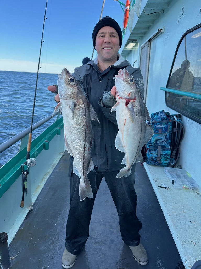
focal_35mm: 24
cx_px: 100
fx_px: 186
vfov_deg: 71.6
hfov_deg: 56.8
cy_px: 134
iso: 80
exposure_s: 1/910
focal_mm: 6.86
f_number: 1.78
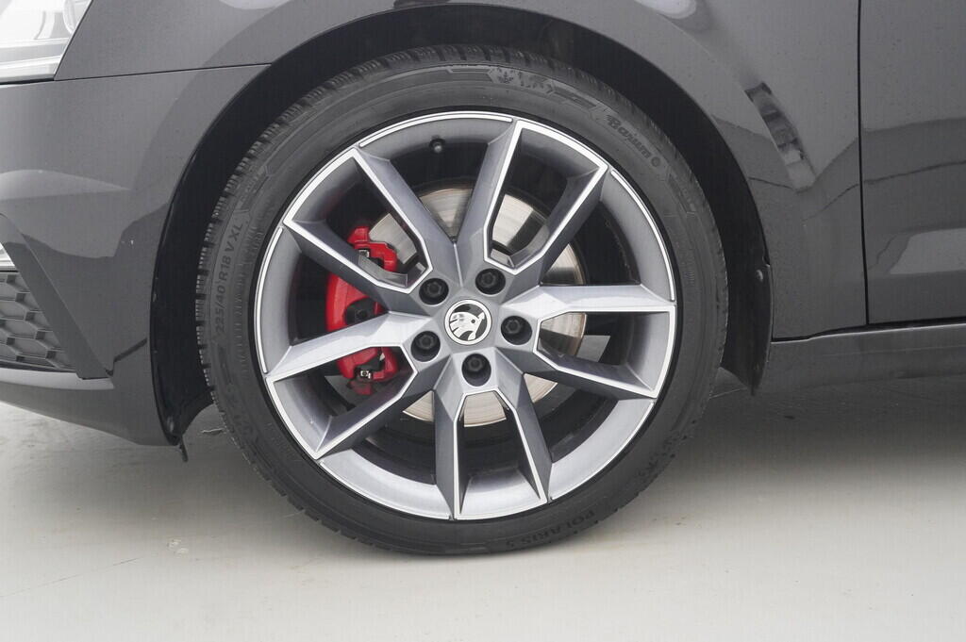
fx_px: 965
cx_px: 483
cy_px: 321
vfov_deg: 36.8
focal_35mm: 36
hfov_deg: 53.2
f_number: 6.3
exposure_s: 1/250
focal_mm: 24
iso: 3200
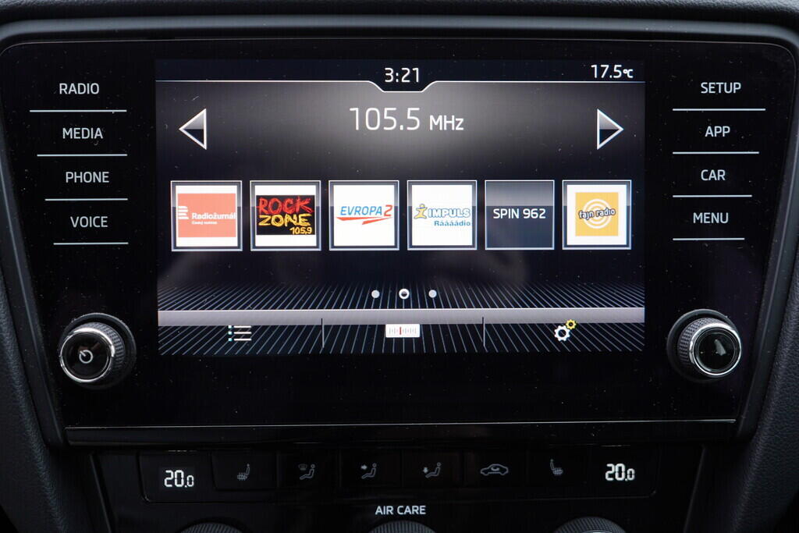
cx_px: 400
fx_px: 799
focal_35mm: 36
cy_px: 266
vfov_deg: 36.9
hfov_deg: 53.1
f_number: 2.8
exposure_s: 1/40
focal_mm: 24
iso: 125
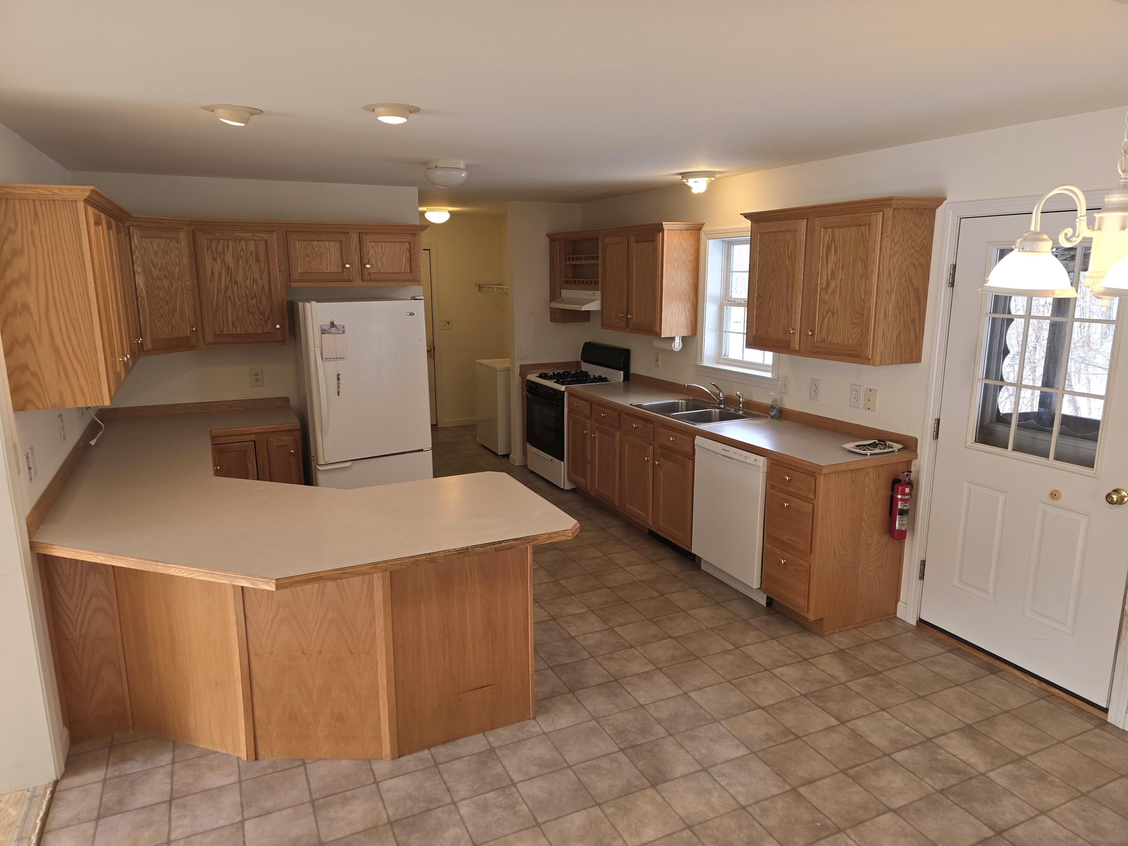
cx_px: 564
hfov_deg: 73.9
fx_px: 749
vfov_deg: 58.9
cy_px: 423
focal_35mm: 23
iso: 20
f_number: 1.7
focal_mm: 6.3
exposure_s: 1/60.2
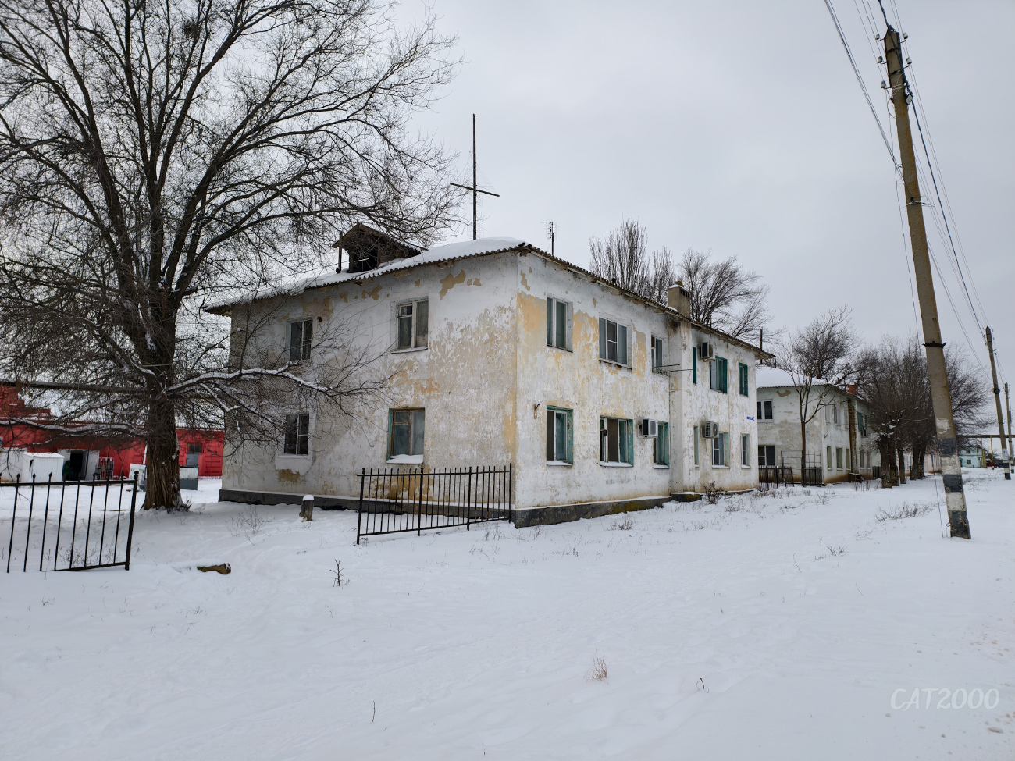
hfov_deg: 73.9
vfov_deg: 58.9
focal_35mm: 23
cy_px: 380
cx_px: 508
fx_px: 674
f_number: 1.57
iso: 72
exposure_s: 1/2874
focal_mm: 6.54
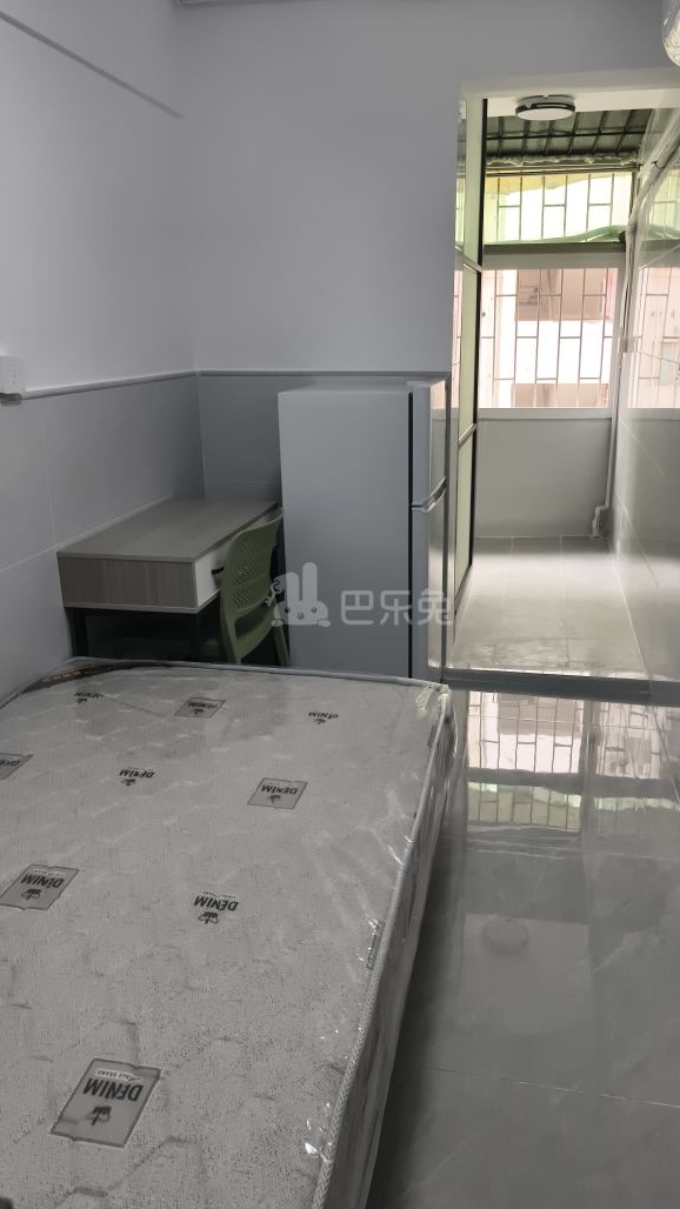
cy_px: 596
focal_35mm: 26
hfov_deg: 44.4
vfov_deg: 71.9
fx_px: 834
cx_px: 359
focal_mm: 5.6
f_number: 1.57
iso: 226
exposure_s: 1/100
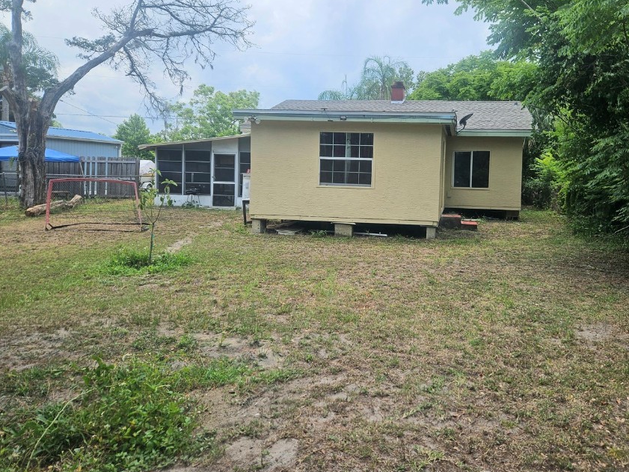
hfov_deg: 62.9
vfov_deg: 49.4
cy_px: 187
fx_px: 509
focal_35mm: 28
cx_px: 378
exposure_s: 1/2000
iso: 25
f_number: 1.8
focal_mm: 5.4
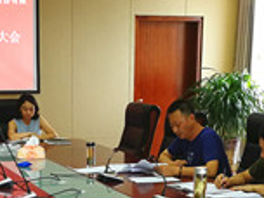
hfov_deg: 21.8
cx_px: 61
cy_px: 216
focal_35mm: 89
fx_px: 679
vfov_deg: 16.1
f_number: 2.2
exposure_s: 1/50
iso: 125
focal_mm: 3.95
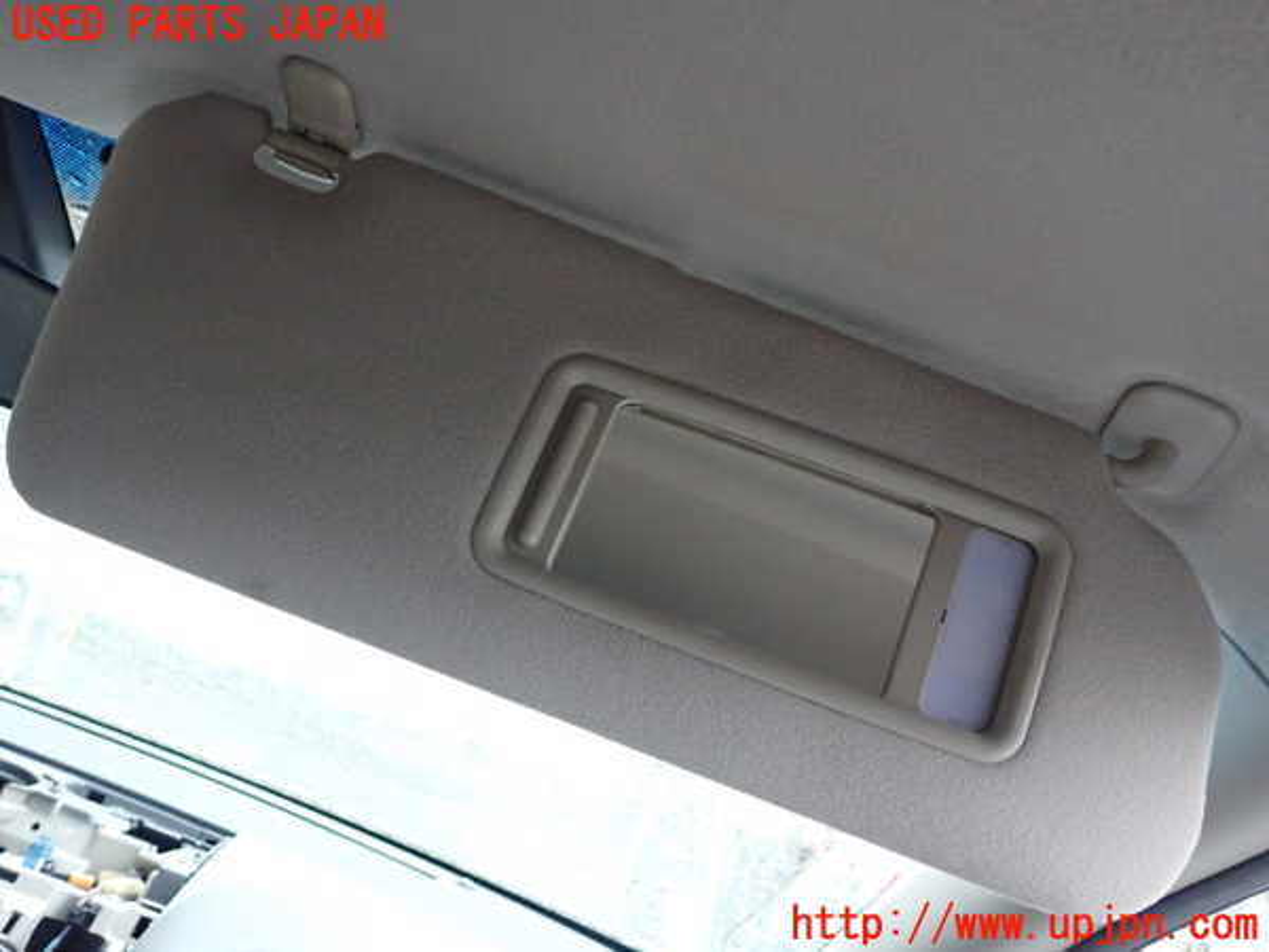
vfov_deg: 46.8
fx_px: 1100
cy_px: 476
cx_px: 634
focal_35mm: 30
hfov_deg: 60.0
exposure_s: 1/30
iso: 800
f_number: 2.3
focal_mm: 5.4
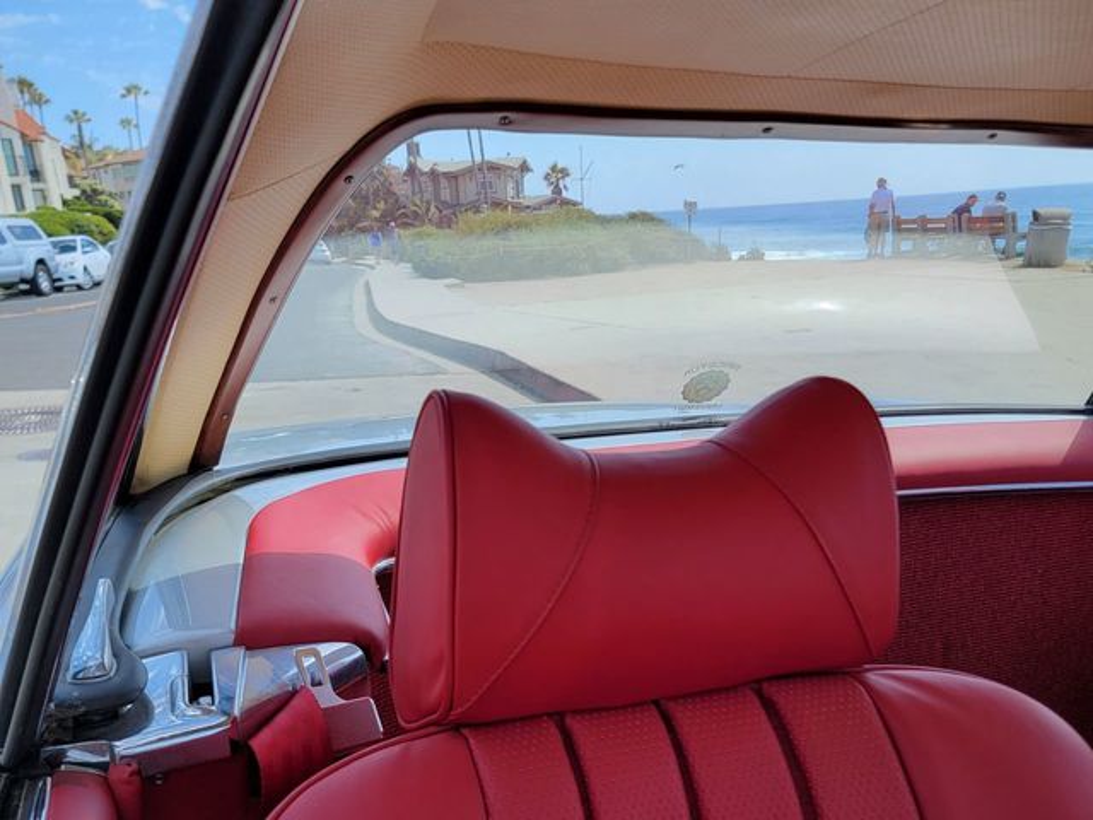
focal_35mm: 24
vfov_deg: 56.8
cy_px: 410
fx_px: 758
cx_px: 546
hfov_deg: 71.6
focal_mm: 6.7
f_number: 1.8
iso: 16
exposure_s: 1/385
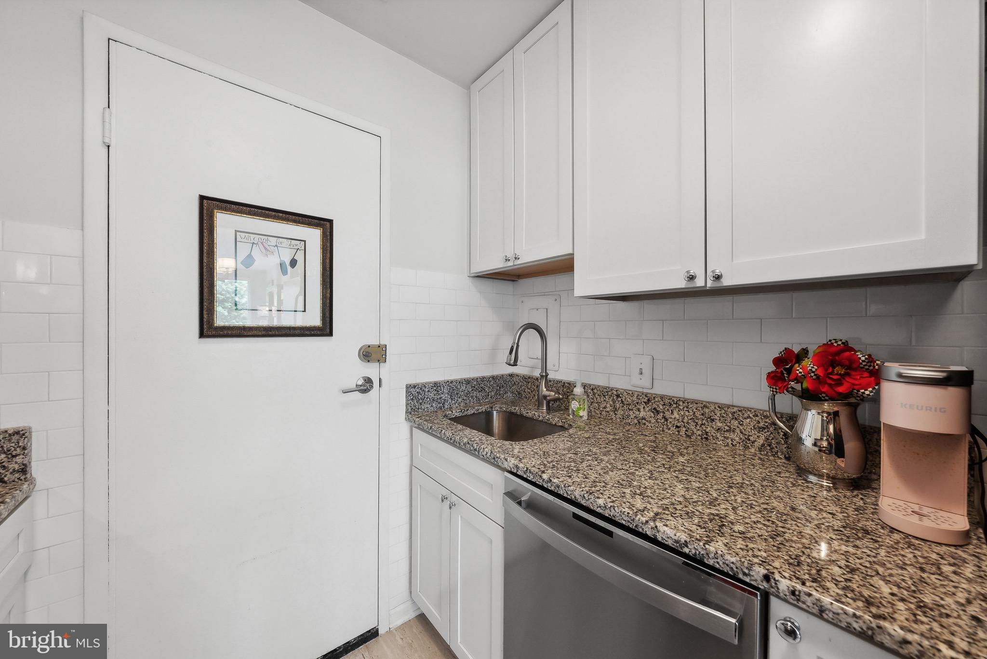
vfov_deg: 85.5
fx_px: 357
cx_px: 494
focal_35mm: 13
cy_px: 330
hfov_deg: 108.3
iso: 640
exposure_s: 1/6
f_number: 7.1
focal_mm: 13
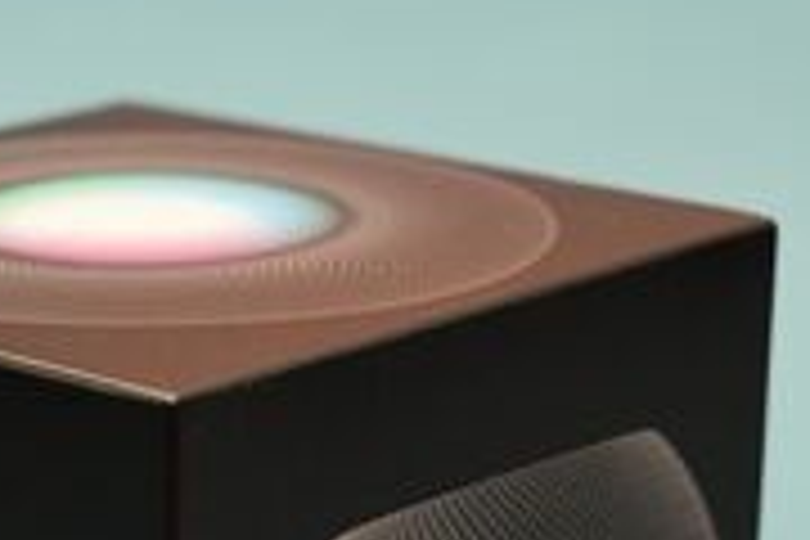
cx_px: 86
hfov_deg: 14.2
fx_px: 3217
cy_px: 857
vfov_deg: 9.3
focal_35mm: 143
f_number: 4
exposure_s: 1/80
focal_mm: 42
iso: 160
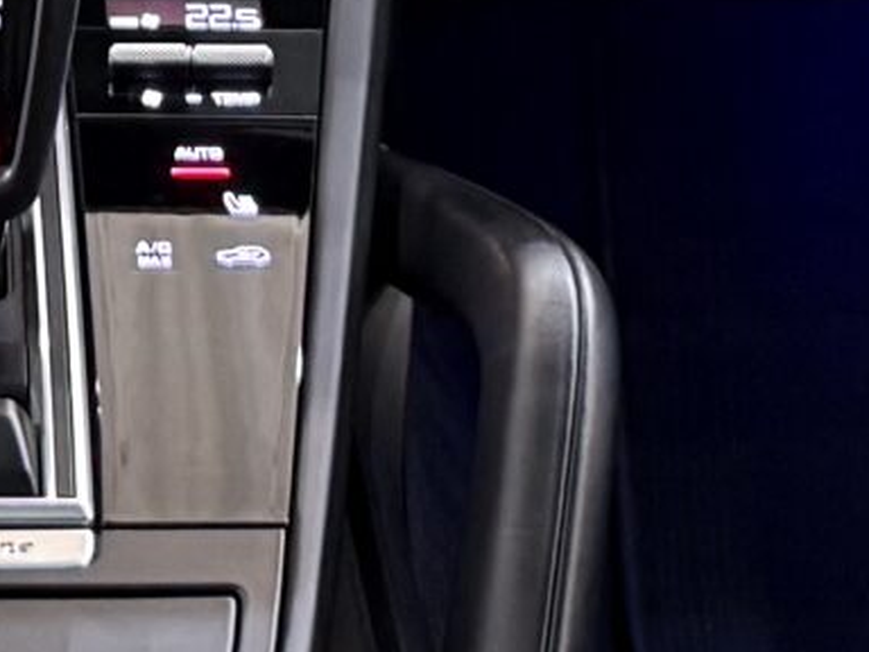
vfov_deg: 8.3
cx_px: -45
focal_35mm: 160
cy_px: -1066
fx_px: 4017
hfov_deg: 12.2
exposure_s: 1/50
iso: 250
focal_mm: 6.76
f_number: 1.78
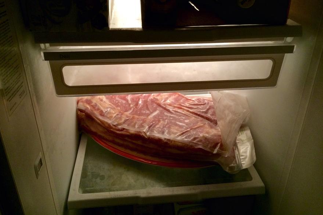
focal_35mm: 31
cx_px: 159
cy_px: 94
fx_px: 278
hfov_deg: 60.3
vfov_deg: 42.3
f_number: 2.2
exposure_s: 1/30
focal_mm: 4.15
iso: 250
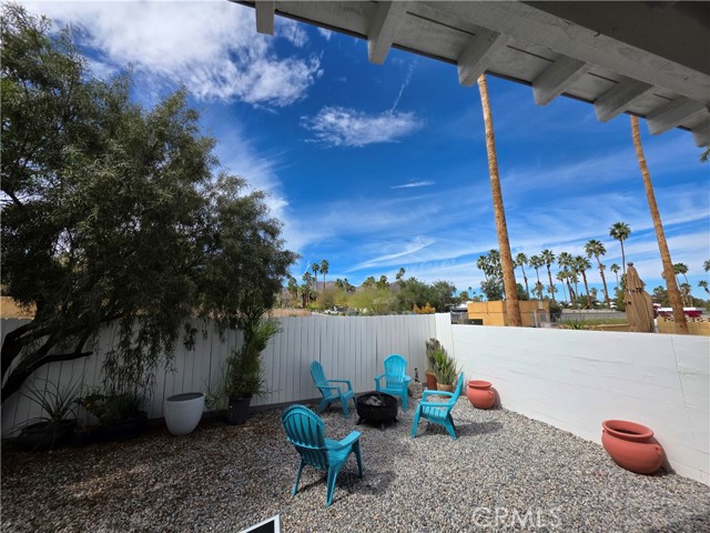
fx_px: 267
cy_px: 266
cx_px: 355
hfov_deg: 106.2
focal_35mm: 13
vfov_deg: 89.9
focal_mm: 2.2
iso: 40
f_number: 1.9
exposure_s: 1/2094
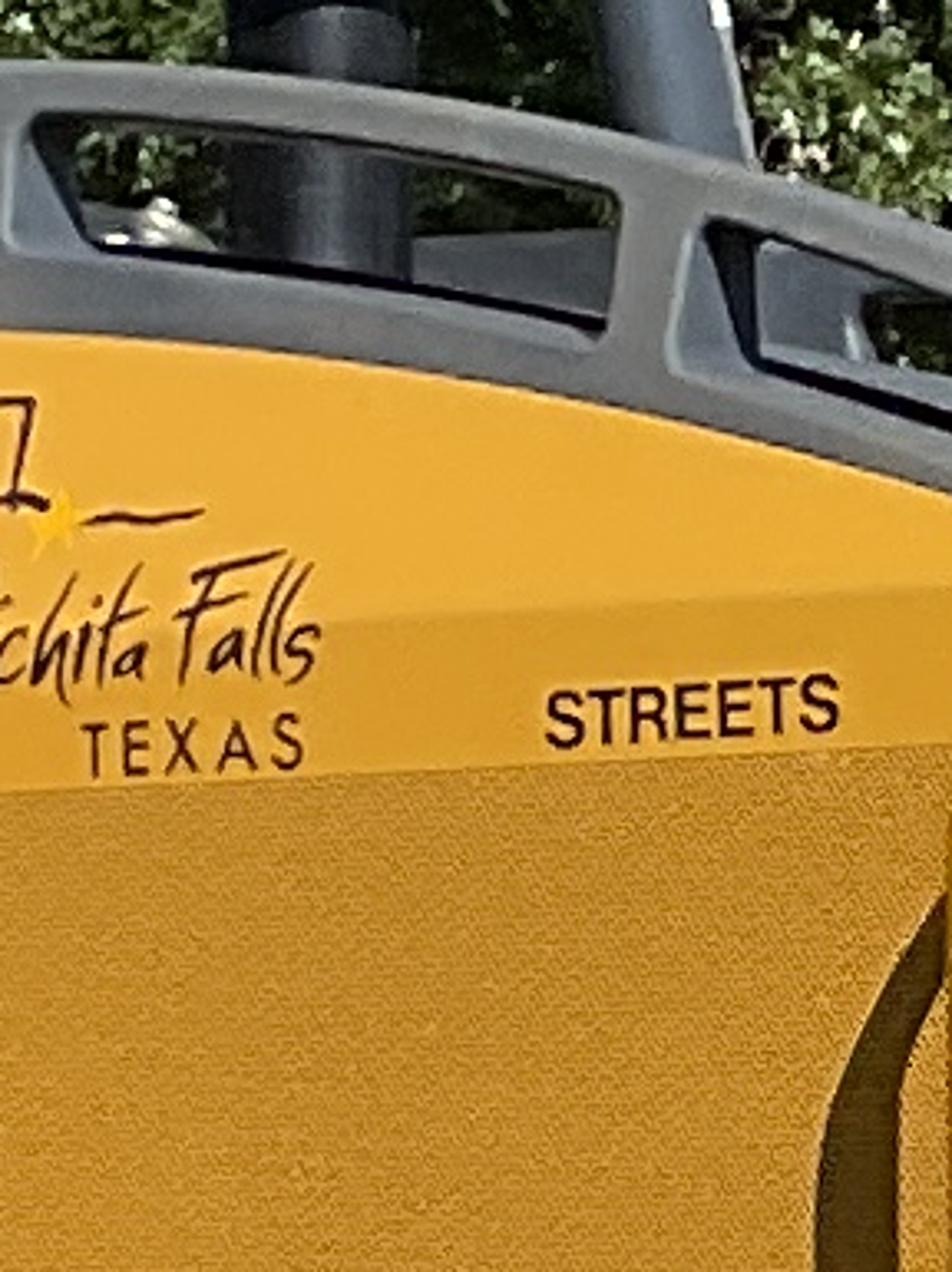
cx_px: 2003
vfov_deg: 6.5
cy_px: 991
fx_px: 11166
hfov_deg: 4.8
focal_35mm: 304
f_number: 1.8
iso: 16
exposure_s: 1/1534
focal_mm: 3
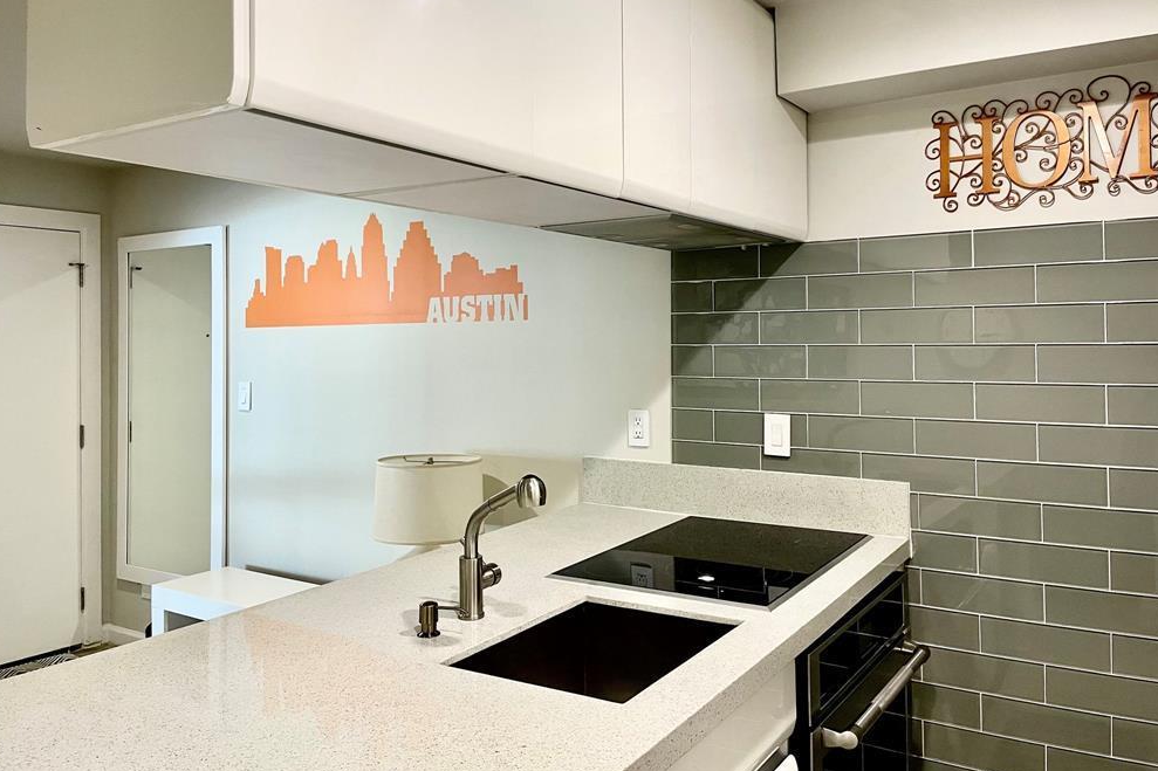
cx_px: 584
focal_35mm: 28
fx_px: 900
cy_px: 328
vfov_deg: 46.2
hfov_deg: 65.5
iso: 160
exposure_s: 1/60
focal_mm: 4.2
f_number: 1.6
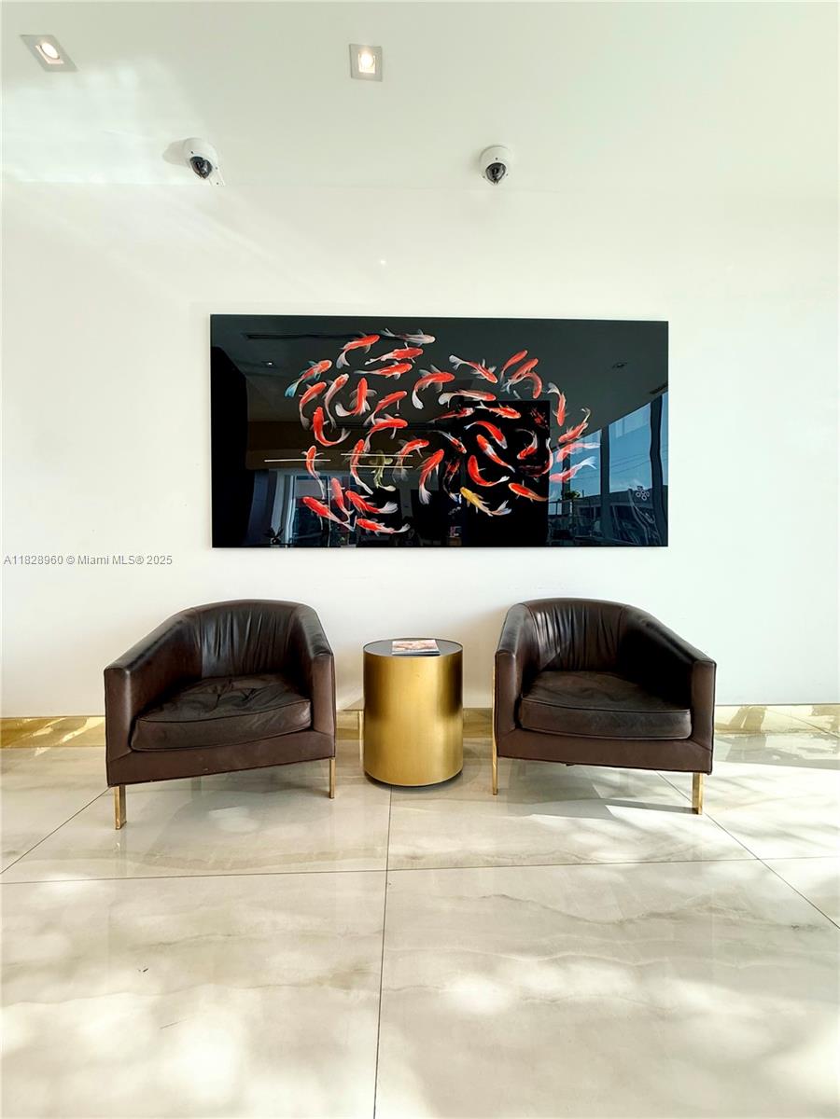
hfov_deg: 85.7
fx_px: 453
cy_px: 560
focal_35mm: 14
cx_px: 420
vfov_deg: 102.1
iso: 125
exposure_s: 1/120
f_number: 2.2
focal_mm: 2.22
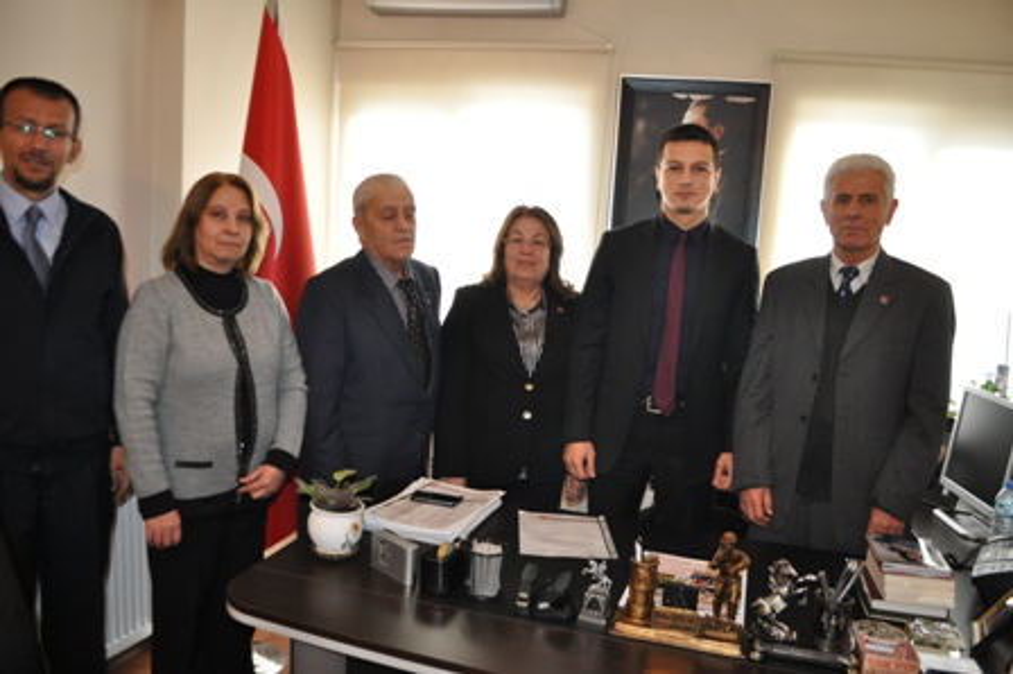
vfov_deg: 47.9
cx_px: 506
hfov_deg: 67.4
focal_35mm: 27
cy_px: 337
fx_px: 759
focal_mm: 18
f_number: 3.5
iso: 800
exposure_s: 1/60
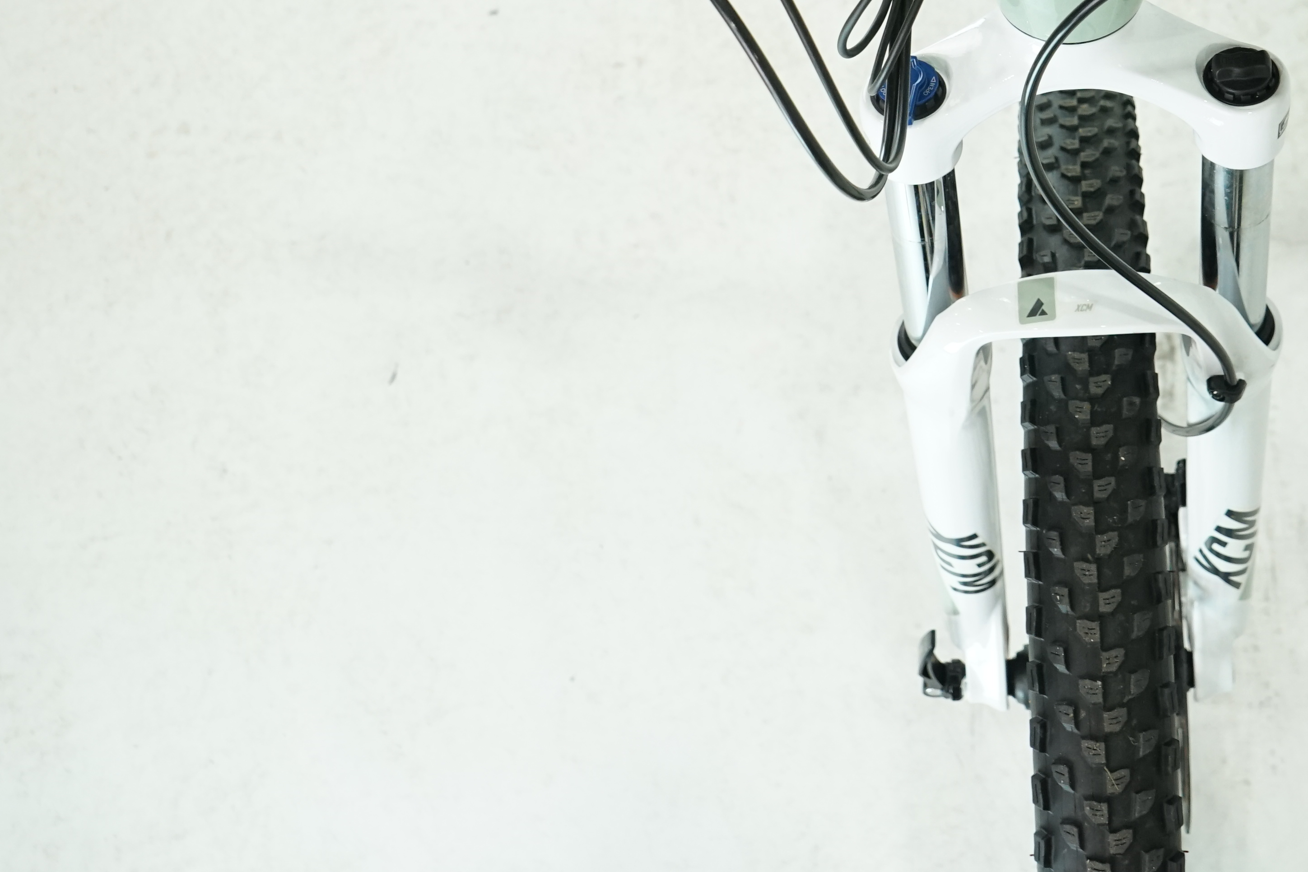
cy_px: 26
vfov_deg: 22.6
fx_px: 2107
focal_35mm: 58
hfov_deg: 33.3
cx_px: 1075
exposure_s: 1/200
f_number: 5.6
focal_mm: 28
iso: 1600
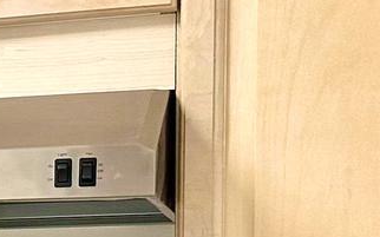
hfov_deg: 10.2
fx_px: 1677
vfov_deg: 7.9
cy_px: 349
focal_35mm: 162
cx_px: -677
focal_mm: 6.86
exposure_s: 1/120
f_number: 1.78
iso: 160
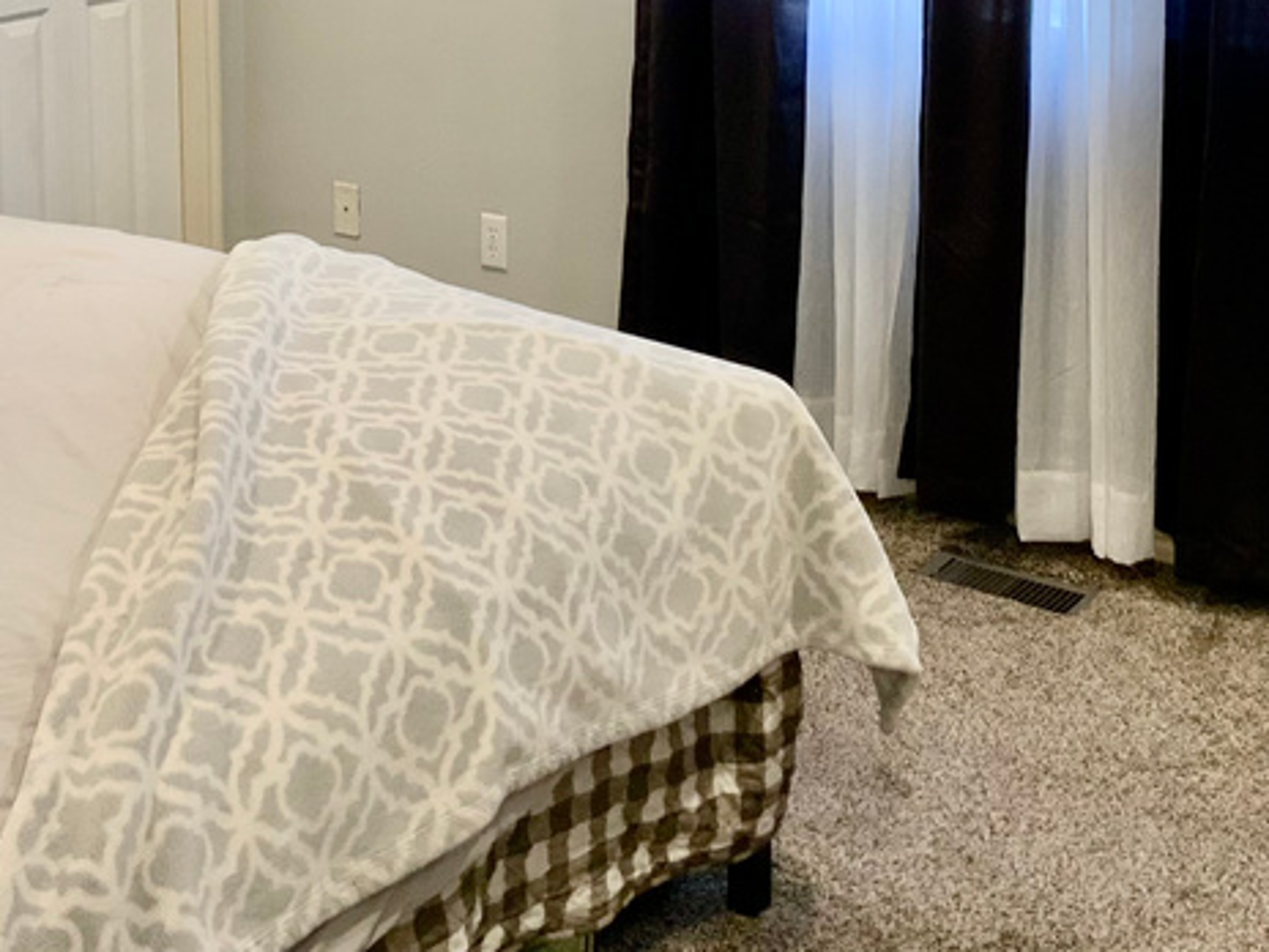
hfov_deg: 30.3
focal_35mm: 64
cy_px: -93
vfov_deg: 21.7
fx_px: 2346
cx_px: 613
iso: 64
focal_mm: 3
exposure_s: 1/60
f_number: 1.8
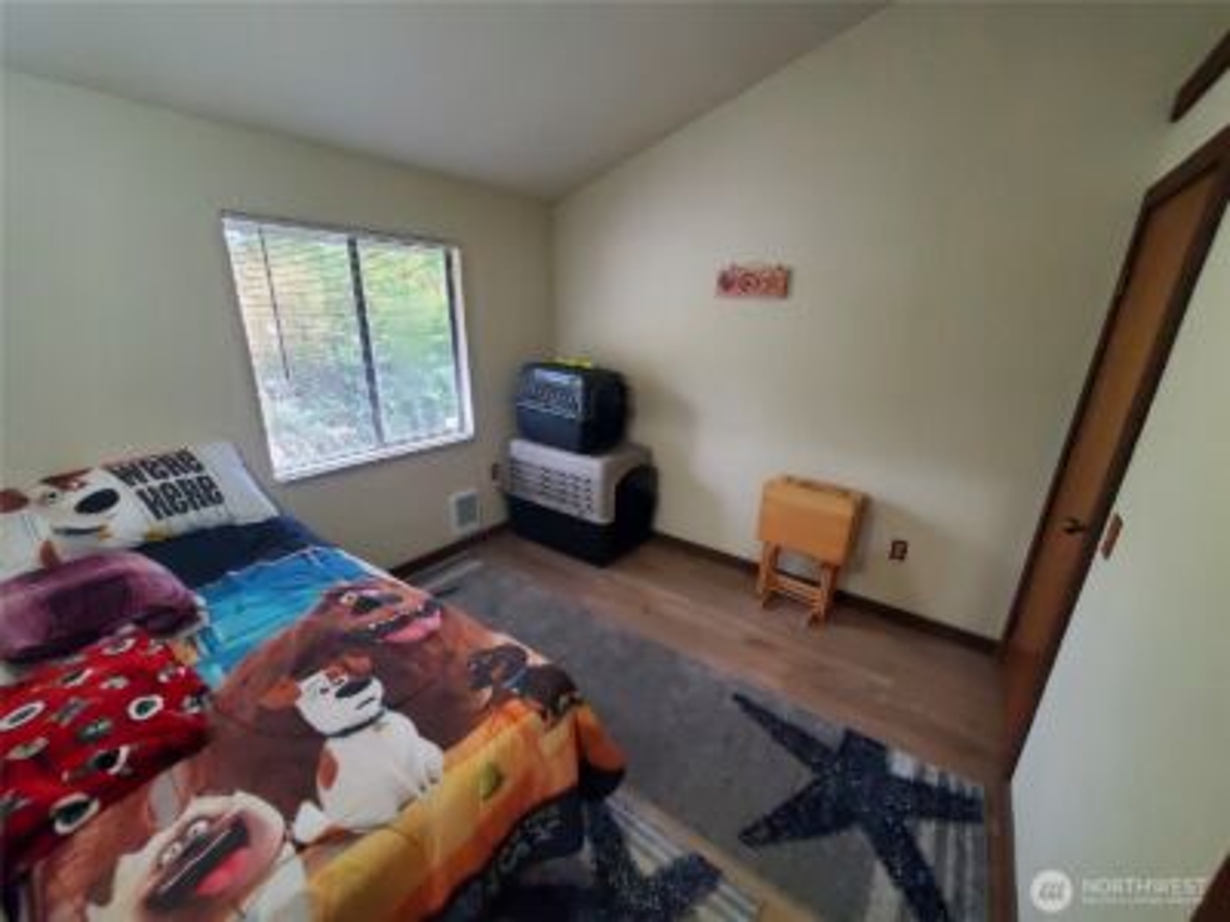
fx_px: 462
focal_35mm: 13
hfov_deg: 106.2
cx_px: 615
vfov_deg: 89.9
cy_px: 461
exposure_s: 1/60
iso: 640
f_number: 2.2
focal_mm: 1.8
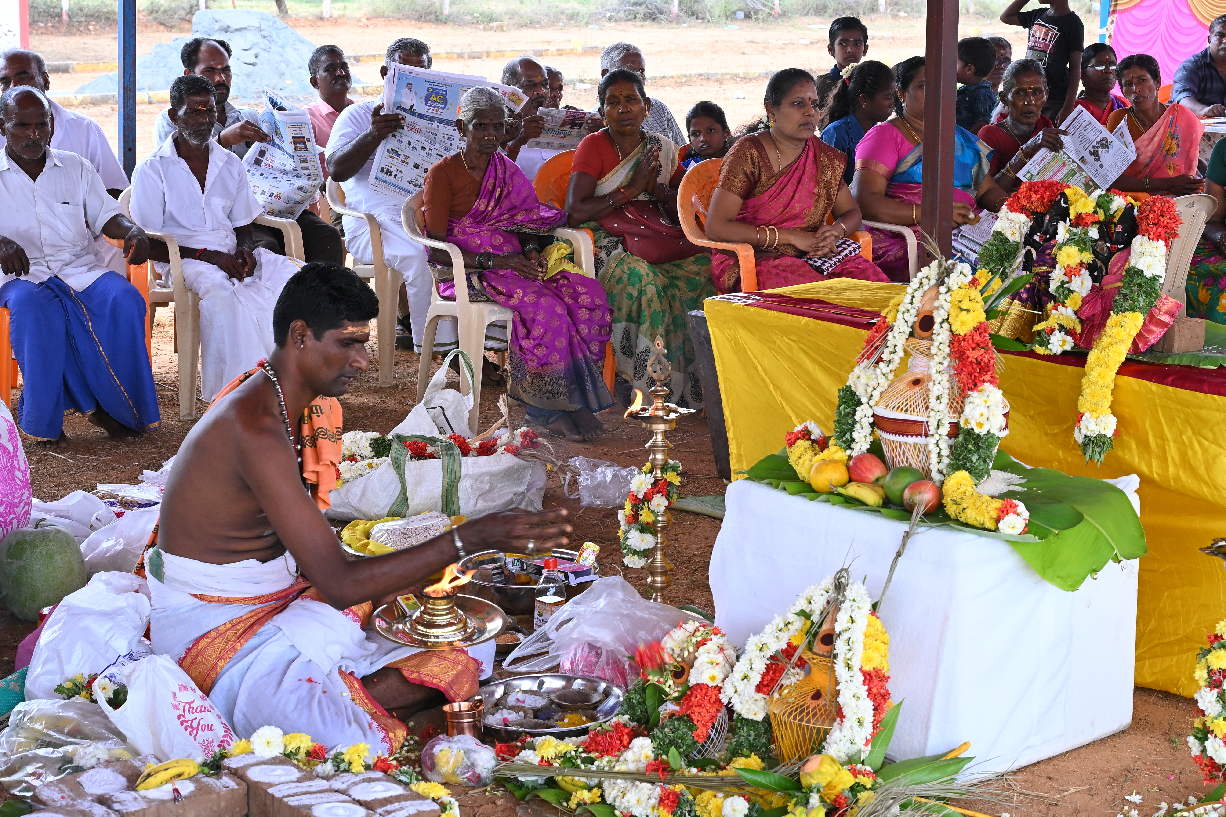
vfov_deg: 22.6
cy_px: 371
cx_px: 624
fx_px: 2043
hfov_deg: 33.4
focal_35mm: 60
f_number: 9
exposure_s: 1/125
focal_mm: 52
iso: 640
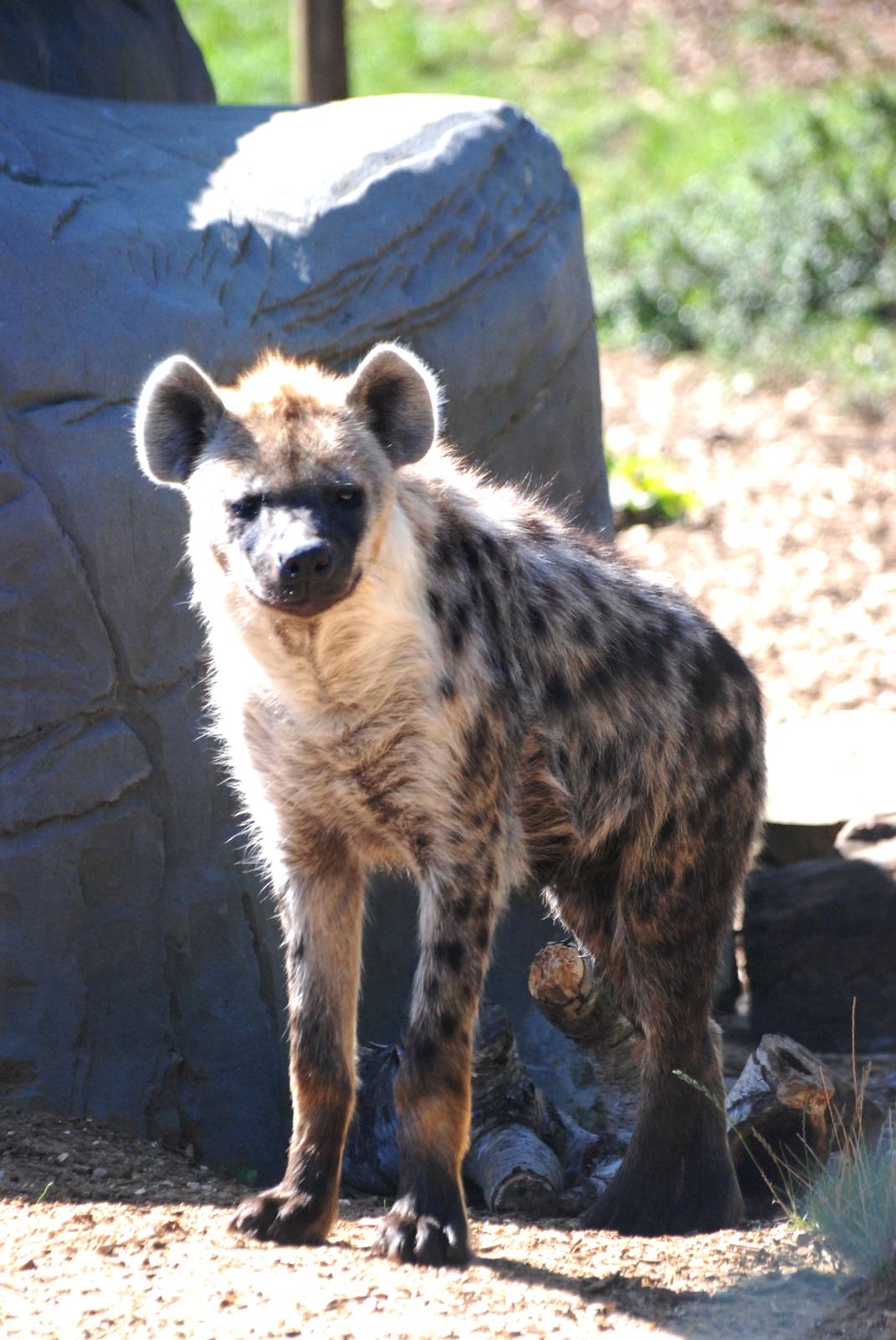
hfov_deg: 4.2
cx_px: 448
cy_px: 670
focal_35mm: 330
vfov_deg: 6.2
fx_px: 12285
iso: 1600
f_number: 5.3
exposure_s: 1/1250
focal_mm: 220
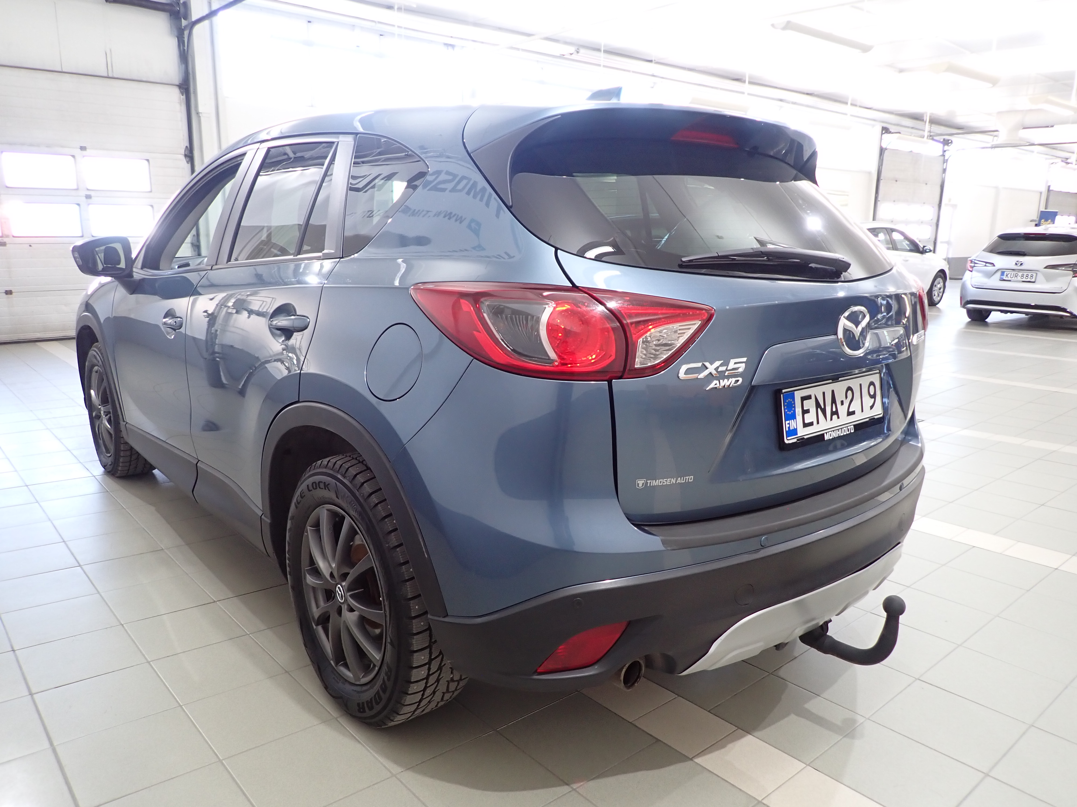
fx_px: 778
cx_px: 538
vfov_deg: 54.9
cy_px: 404
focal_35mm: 25
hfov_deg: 69.4
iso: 200
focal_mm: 4.5
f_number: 2
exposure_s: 1/50
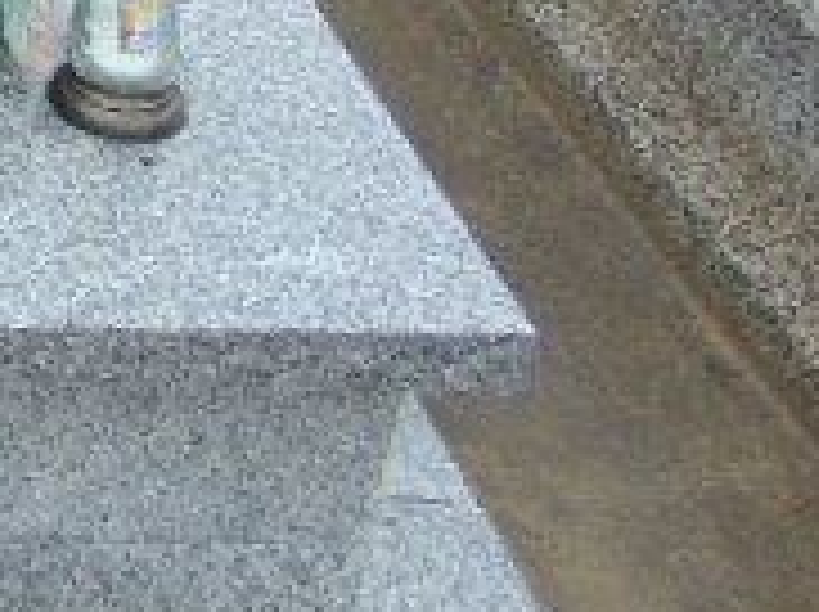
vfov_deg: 14.9
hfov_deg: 18.3
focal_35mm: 88
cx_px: -594
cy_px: -441
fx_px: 2079
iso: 80
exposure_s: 1/80
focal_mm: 4.5
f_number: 3
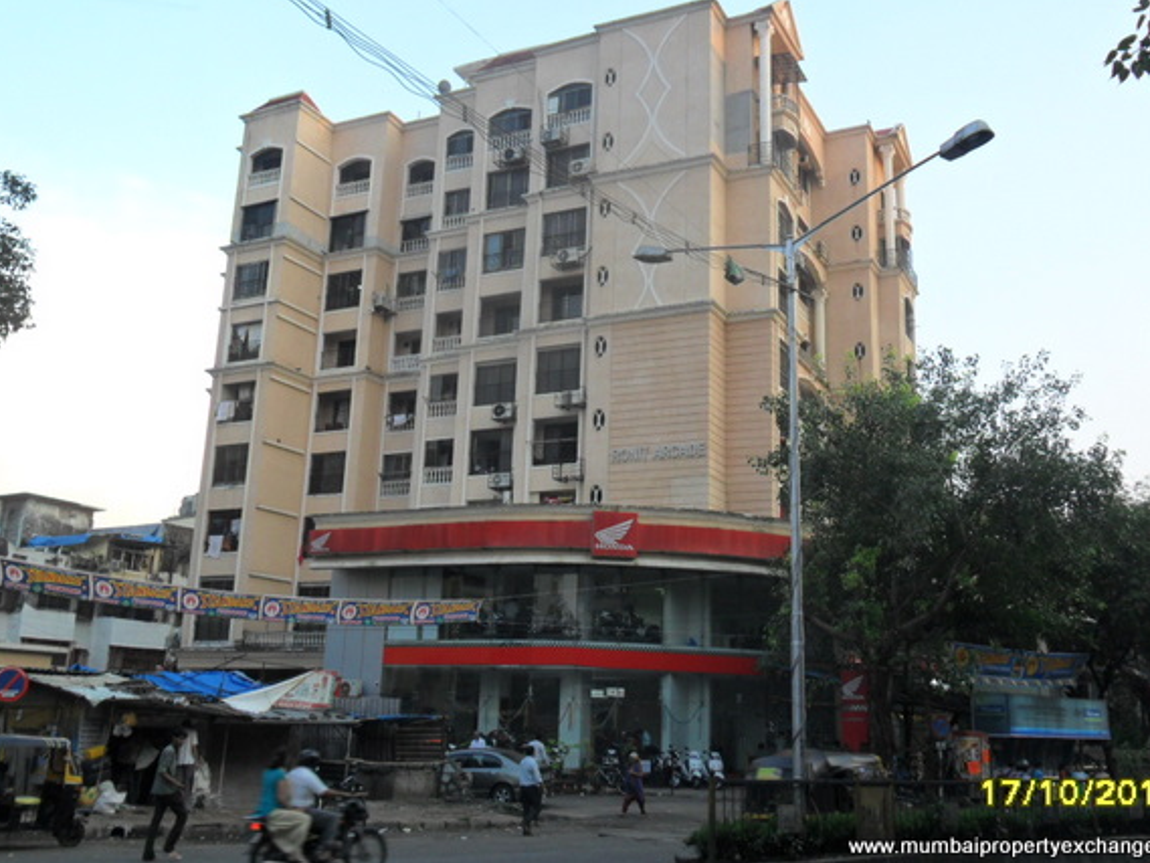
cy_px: 400
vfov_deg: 39.6
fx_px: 1196
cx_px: 590
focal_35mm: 36
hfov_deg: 51.3
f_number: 3.7
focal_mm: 5.7
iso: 100
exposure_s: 1/90
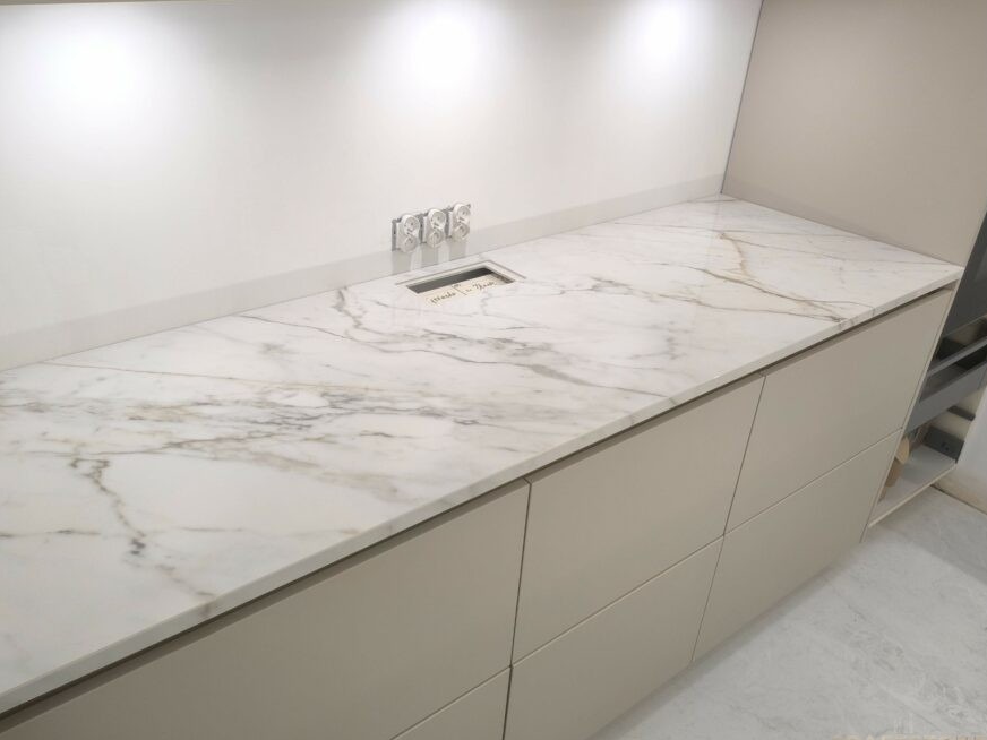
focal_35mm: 27
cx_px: 415
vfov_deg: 51.3
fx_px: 770
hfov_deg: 64.9
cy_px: 343
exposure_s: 1/100
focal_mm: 6.14
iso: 640
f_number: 1.65
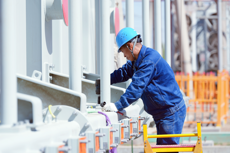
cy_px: 76
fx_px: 971
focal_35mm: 152
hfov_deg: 13.5
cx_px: 115
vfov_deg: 9.0
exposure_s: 1/1000
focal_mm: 152
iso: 125
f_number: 4
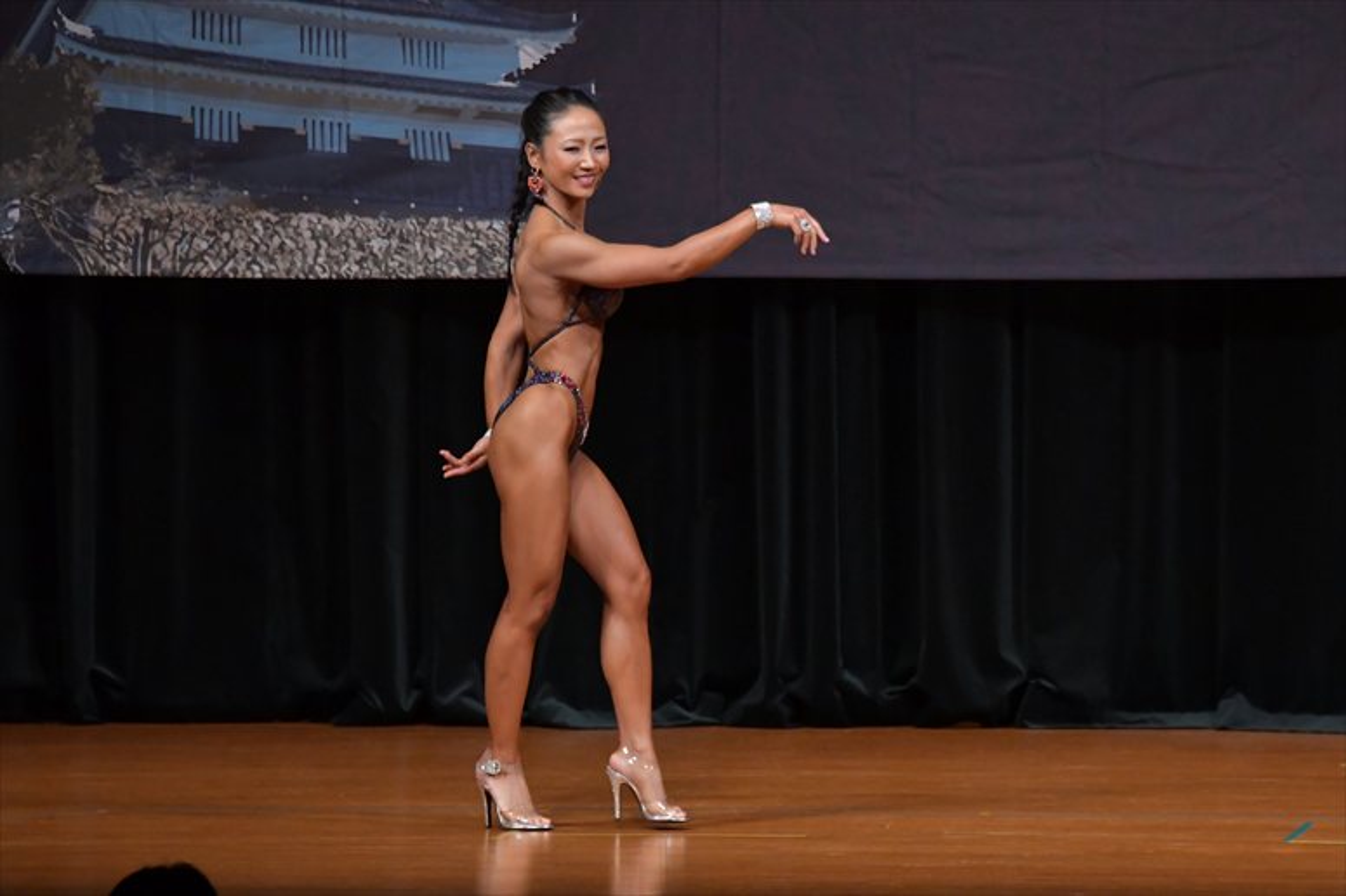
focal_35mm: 285
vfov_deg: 4.8
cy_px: 448
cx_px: 673
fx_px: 10651
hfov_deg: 7.2
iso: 4000
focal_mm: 190
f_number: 5.6
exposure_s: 1/400
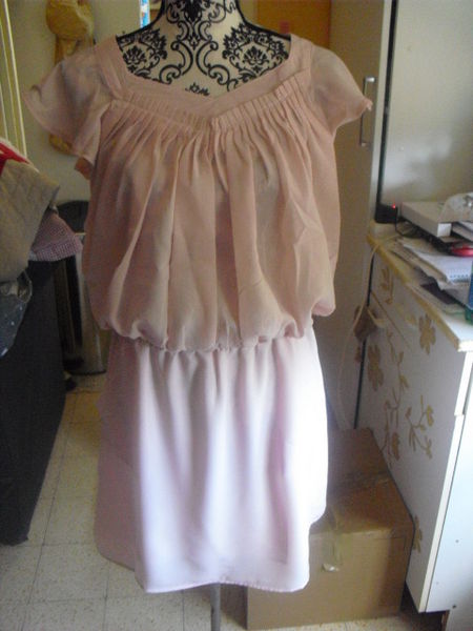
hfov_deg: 39.7
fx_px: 656
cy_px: 316
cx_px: 236
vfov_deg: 51.4
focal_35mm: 36
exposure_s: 1/30
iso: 800
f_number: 3.1
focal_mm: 6.3
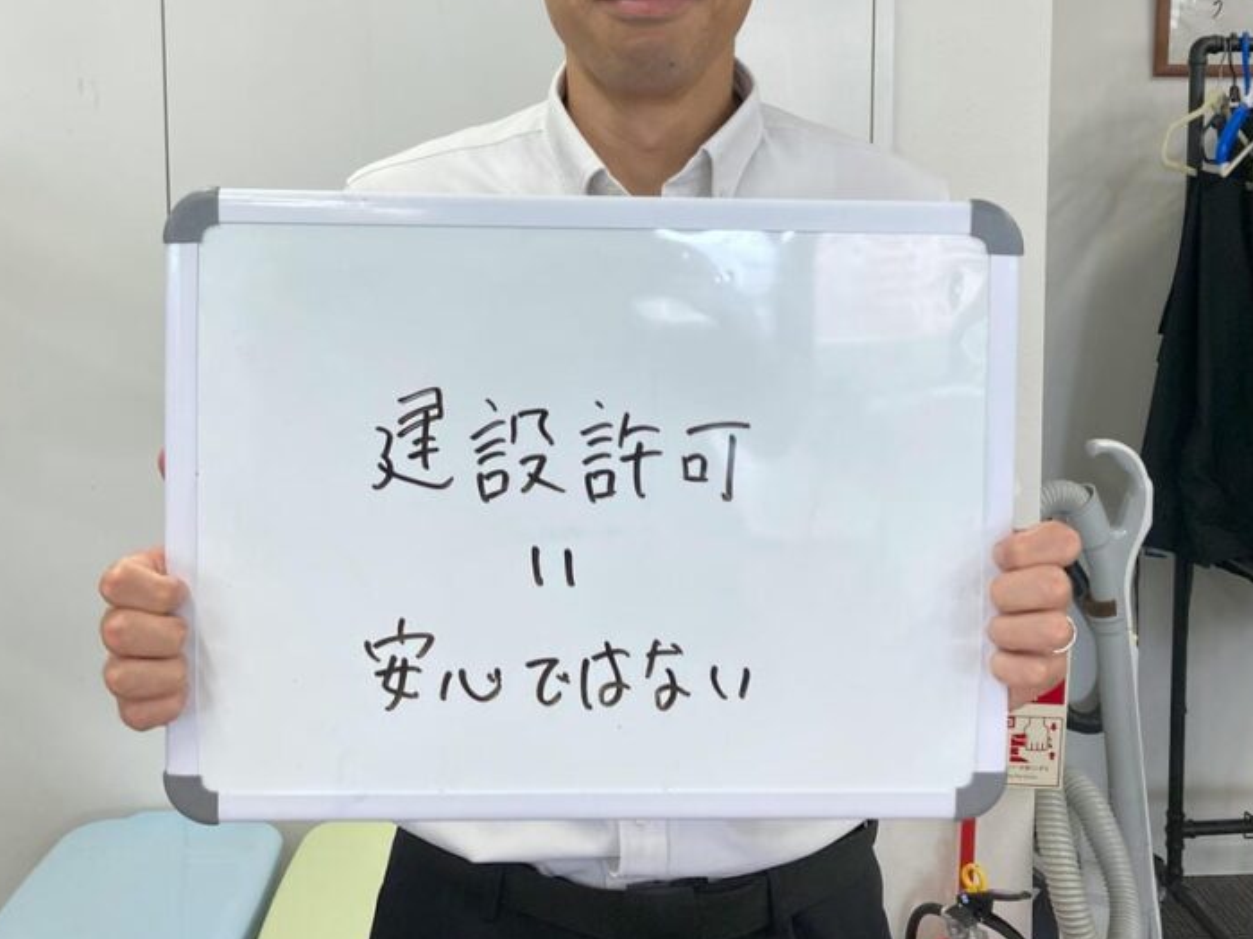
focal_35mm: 41
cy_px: 272
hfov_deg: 45.8
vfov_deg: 34.6
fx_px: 1484
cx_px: 636
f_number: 1.8
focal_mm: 3.99
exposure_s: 1/100
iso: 50
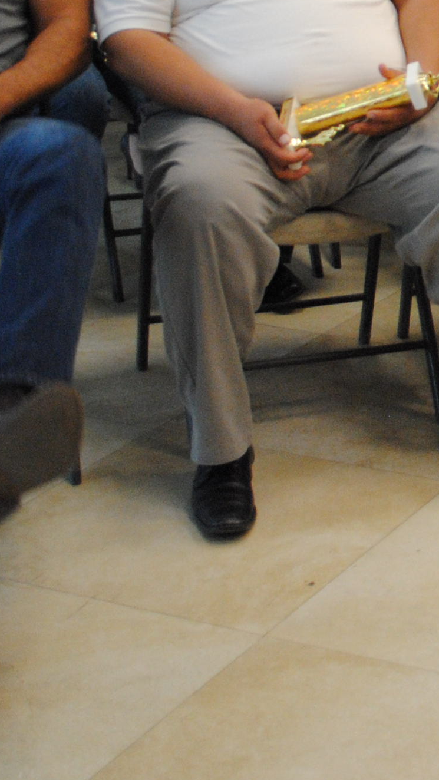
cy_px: 43
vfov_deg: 22.5
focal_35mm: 92
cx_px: 785
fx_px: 1903
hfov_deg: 12.1
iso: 800
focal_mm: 20
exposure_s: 1/100
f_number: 3.8
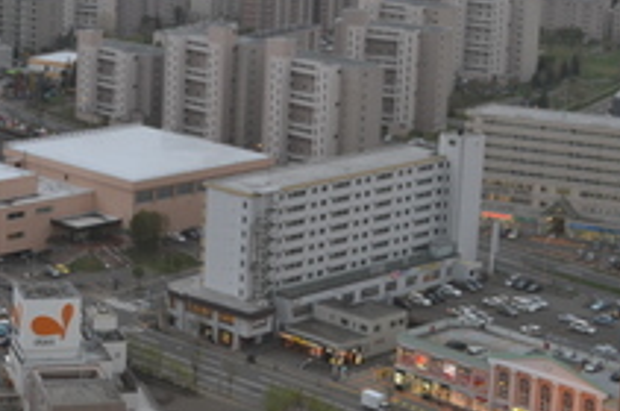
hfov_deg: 20.9
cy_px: 97
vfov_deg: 14.4
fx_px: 1616
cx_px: -12
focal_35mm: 94
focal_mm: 22
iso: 400
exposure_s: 1/30
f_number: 8
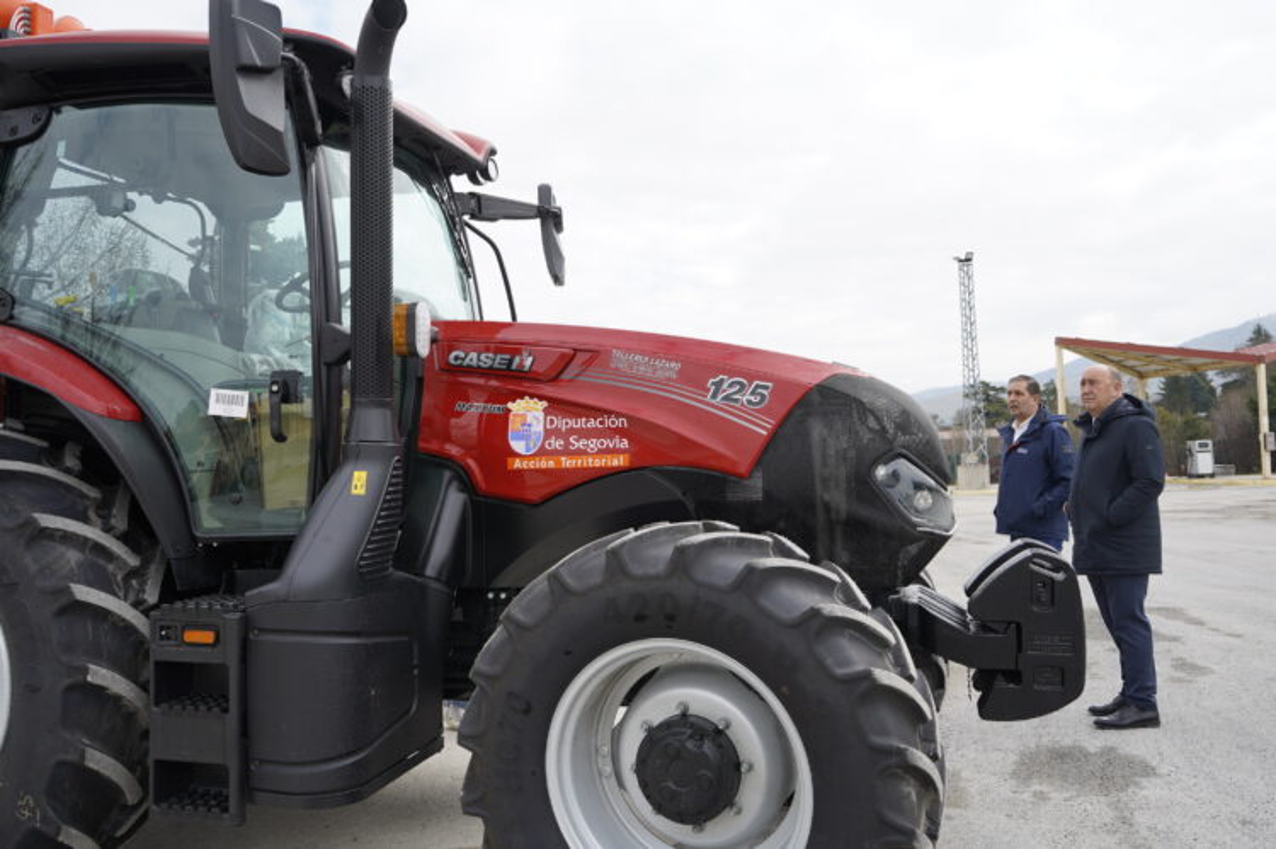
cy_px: 424
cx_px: 638
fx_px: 1098
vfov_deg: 42.3
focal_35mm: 31
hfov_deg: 60.3
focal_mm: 31
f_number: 6.7
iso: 100
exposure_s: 1/200
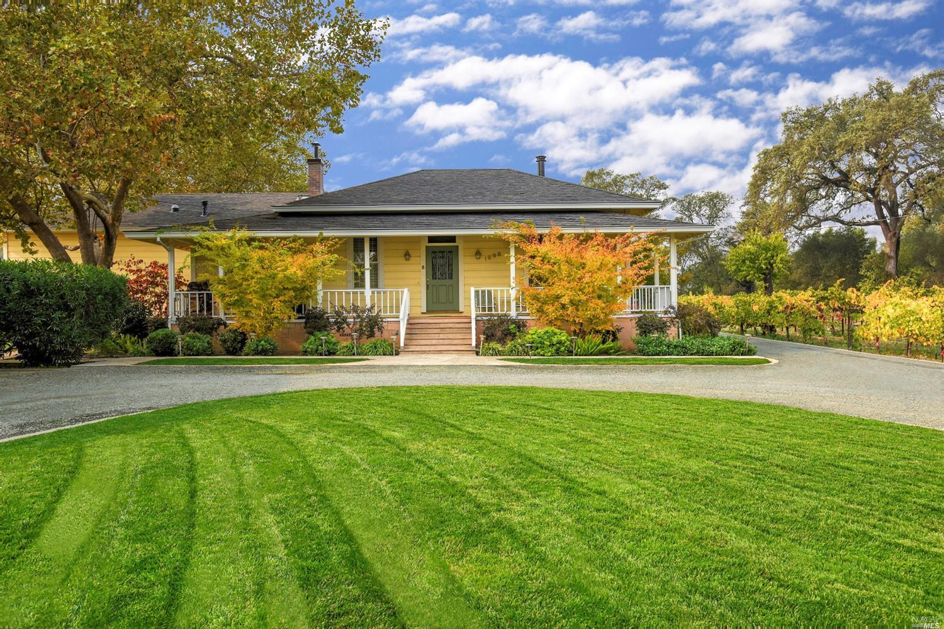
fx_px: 839
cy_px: 314
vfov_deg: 41.1
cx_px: 472
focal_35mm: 32
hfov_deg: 58.7
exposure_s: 1/80
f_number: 9
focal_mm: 32
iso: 320
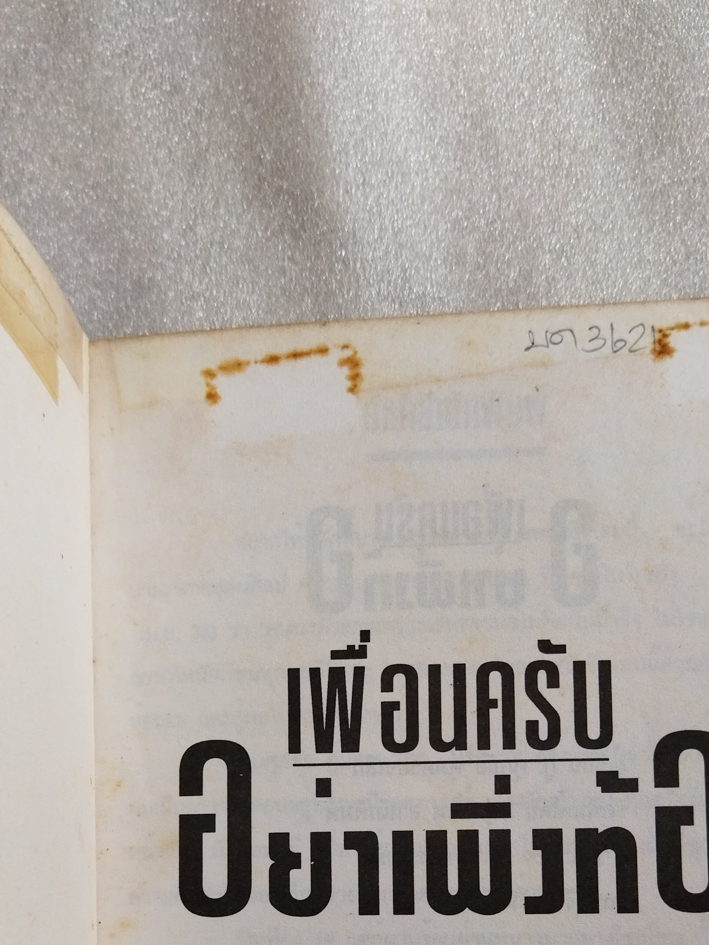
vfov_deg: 35.6
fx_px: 1393
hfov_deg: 28.5
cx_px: 312
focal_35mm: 51
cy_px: 826
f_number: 1.79
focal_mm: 4.71
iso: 115
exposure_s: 1/100
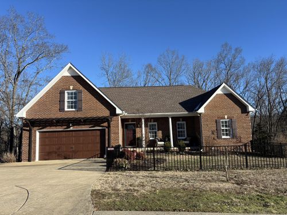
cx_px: 144
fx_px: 216
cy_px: 108
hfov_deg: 67.3
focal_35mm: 26
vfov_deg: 53.1
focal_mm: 5.96
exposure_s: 1/2193
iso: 50
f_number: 1.6
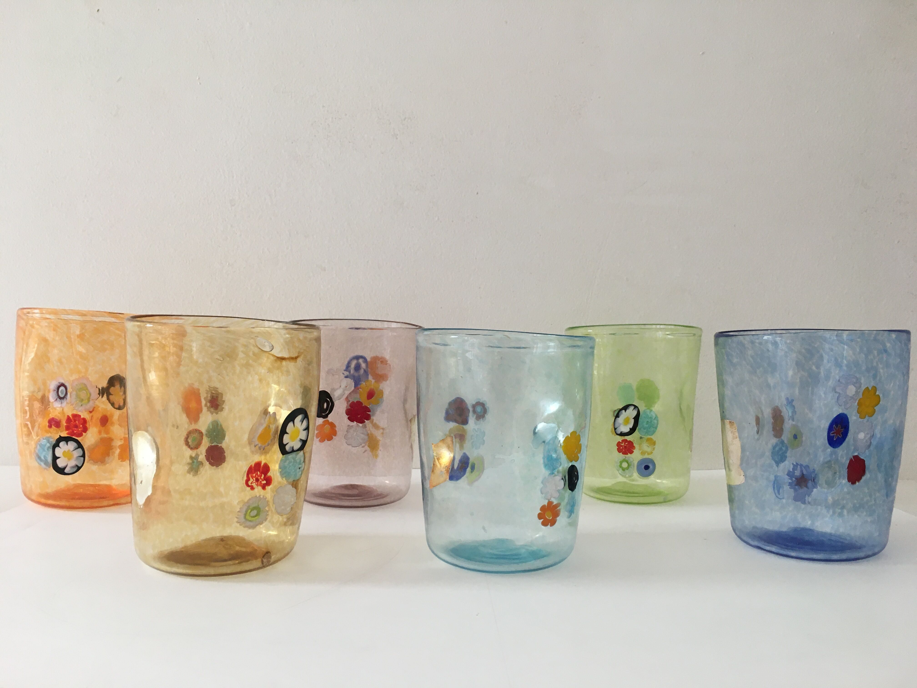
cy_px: 344
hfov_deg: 61.7
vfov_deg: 48.2
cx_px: 458
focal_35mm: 29
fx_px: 768
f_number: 2.2
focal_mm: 4.15
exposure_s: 1/33
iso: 40
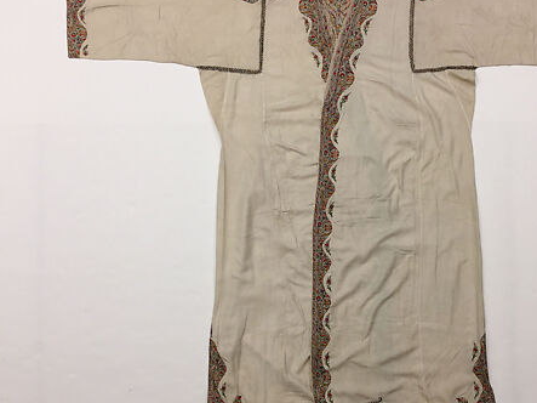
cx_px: 324
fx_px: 651
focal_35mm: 42
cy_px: 220
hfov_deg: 44.6
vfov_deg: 34.3
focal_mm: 3.3
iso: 50
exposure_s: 1/120
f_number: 2.4
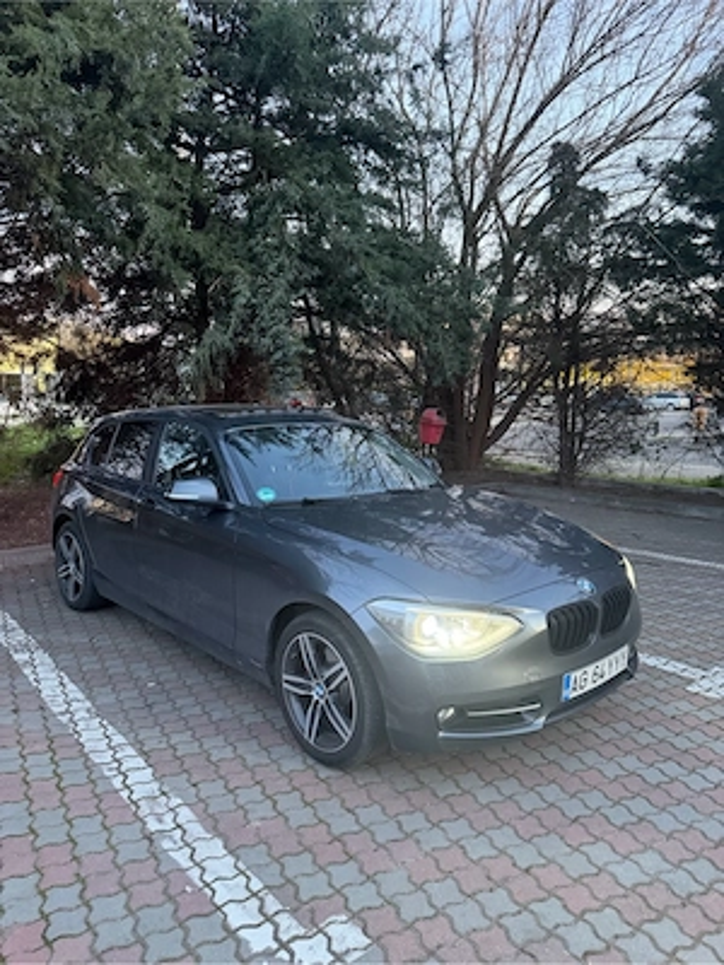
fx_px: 669
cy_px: 482
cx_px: 362
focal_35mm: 24
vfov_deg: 71.6
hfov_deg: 56.8
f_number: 1.78
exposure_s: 1/50
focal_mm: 6.76
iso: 640
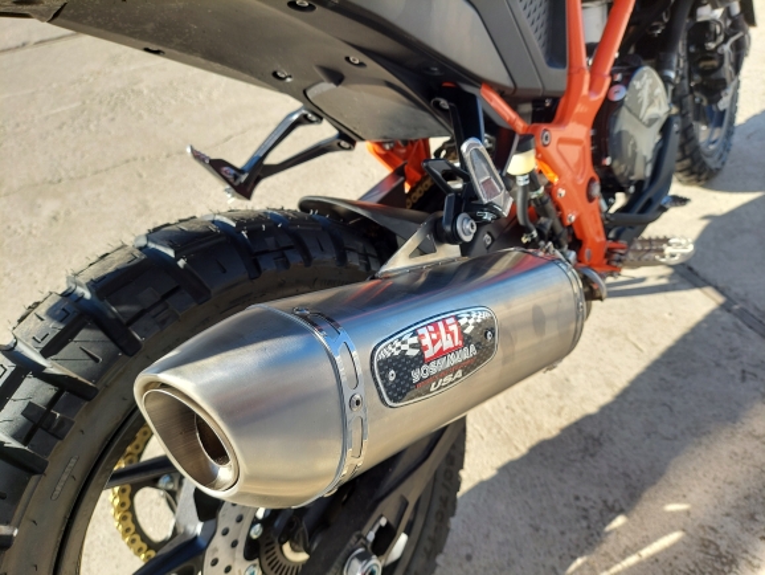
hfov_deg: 71.6
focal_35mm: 24
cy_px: 288
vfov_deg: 56.9
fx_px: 531
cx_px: 382
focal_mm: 5.23
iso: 40
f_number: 1.8
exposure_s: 1/479
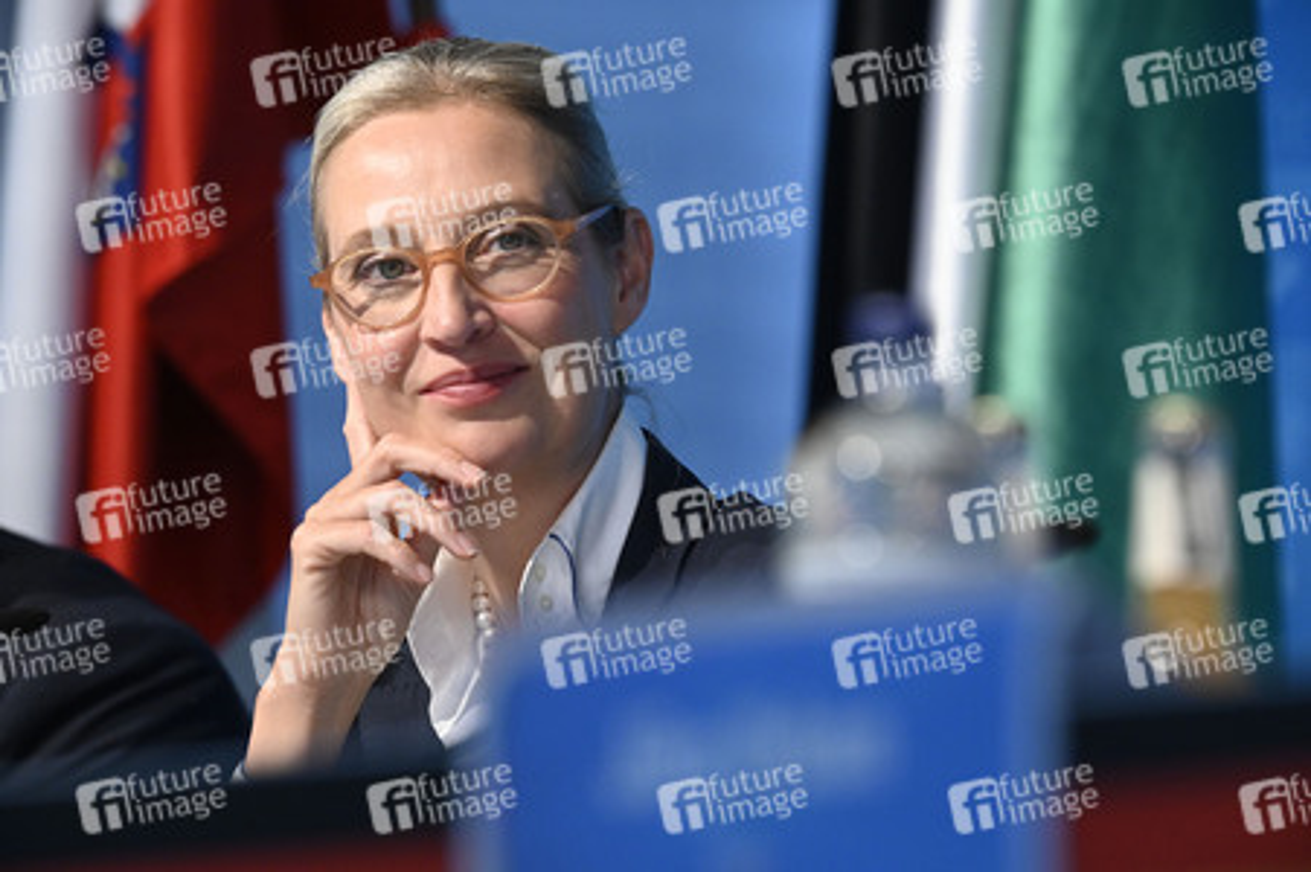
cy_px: 436
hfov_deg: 7.4
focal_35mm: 280
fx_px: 10189
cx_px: 656
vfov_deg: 4.9
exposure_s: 1/500
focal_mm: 280
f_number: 6.3
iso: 5000
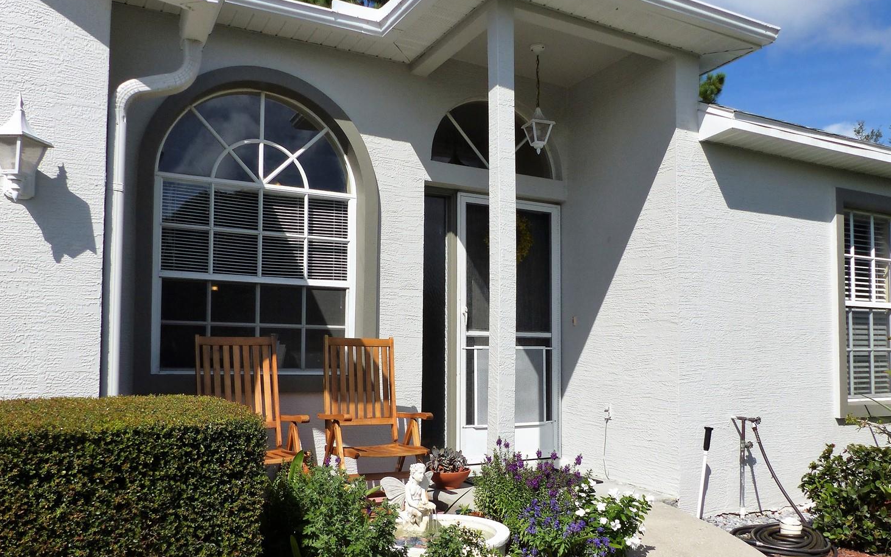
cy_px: 337
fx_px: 704
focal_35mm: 29
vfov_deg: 42.9
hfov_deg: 64.6
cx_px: 466
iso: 100
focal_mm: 4.5
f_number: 4
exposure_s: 1/1600
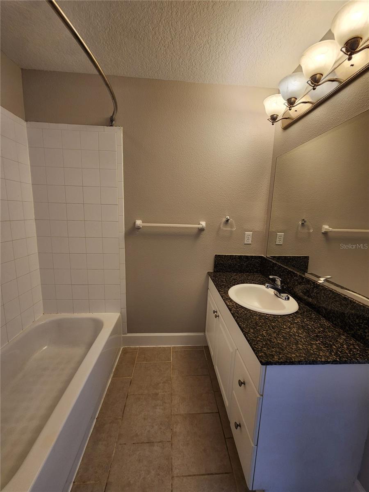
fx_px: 185
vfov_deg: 106.2
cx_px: 184
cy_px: 246
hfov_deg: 89.9
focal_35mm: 13
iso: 50
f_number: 2.2
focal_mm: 2.2
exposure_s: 1/60
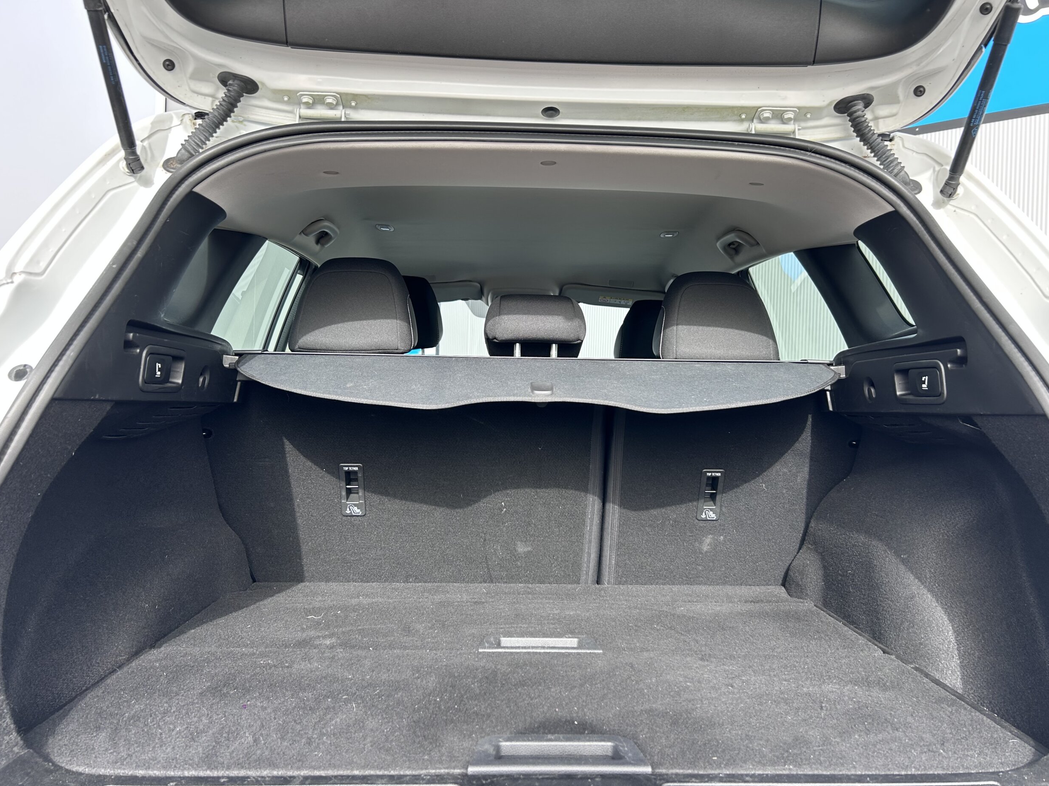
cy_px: 401
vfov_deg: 51.4
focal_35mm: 27
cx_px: 541
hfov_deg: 65.3
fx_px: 818
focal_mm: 5.7
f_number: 1.5
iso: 50
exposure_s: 1/427
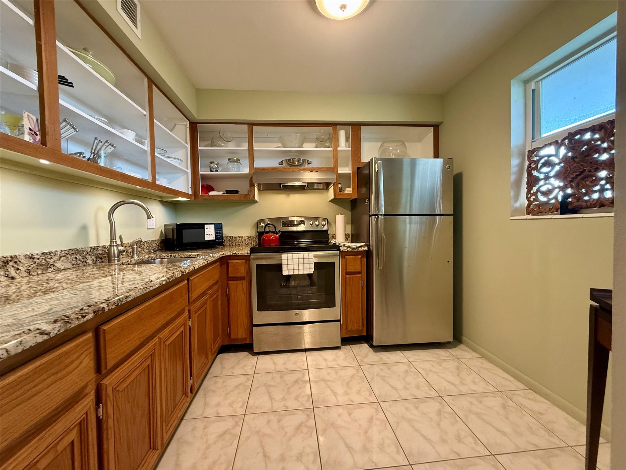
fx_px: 253
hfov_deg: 102.1
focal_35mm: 14
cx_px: 313
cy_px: 235
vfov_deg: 85.7
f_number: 2.2
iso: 320
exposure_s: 1/60
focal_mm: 2.22
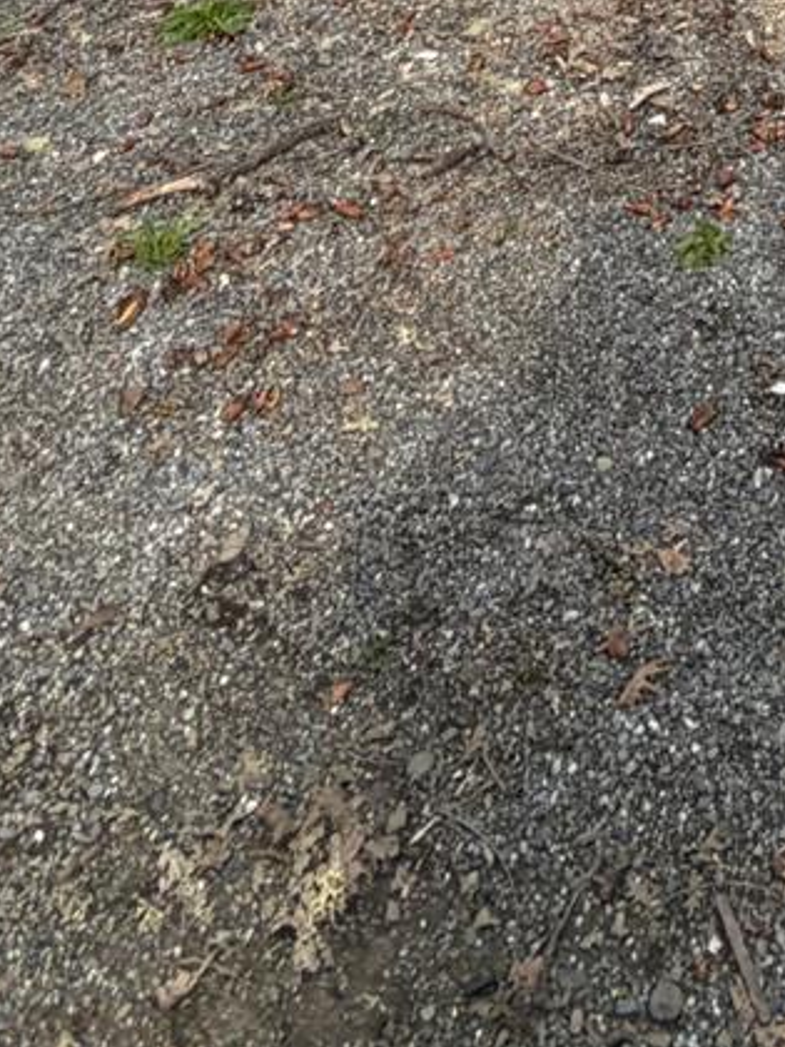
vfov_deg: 23.8
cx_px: 938
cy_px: -732
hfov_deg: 26.0
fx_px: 1512
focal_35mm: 50
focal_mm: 2.22
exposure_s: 1/502
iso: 50
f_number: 2.2
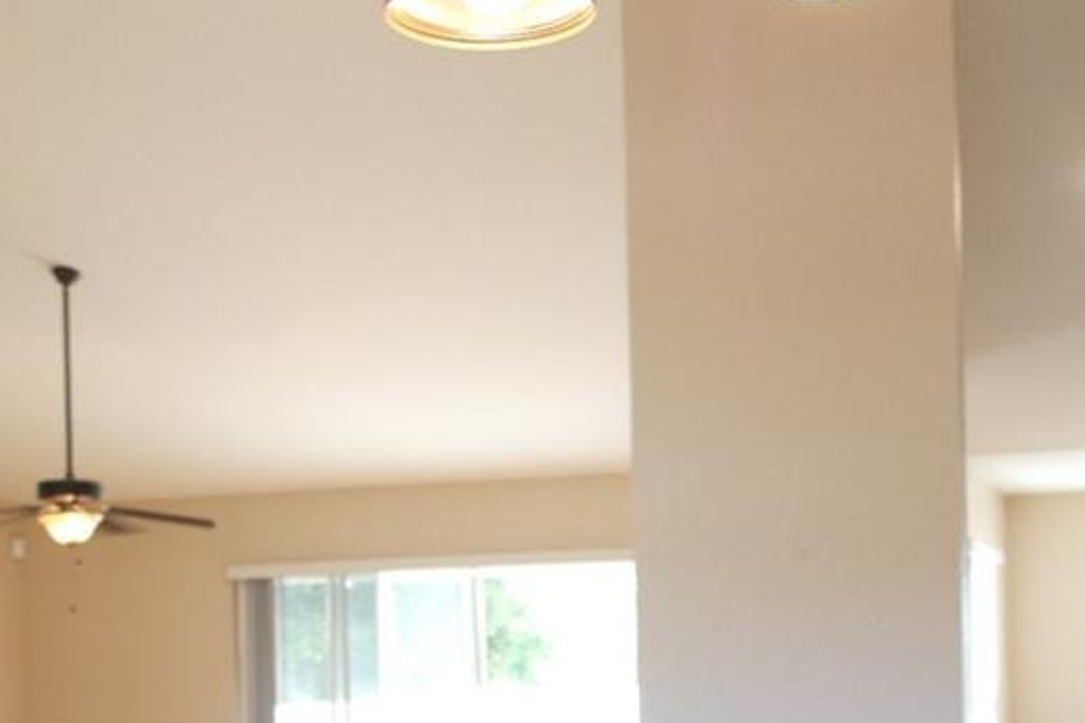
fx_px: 1778
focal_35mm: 59
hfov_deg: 33.8
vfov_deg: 22.3
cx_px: 668
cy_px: 675
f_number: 3.5
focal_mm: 20
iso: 400
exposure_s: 1/40
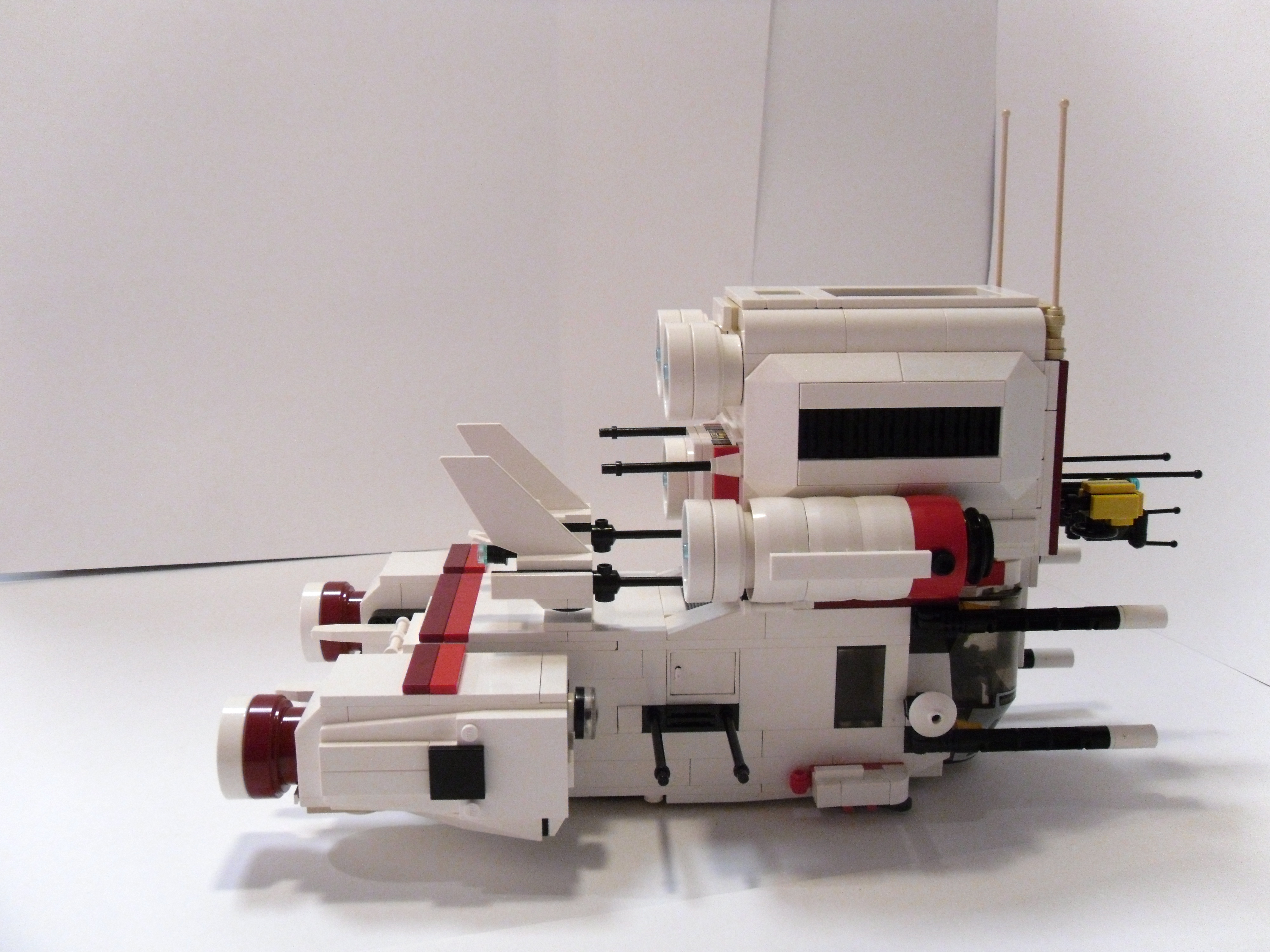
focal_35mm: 45
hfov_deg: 42.1
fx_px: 1651
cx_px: 635
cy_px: 476
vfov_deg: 32.2
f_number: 3.5
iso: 400
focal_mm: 6.3
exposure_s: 1/30
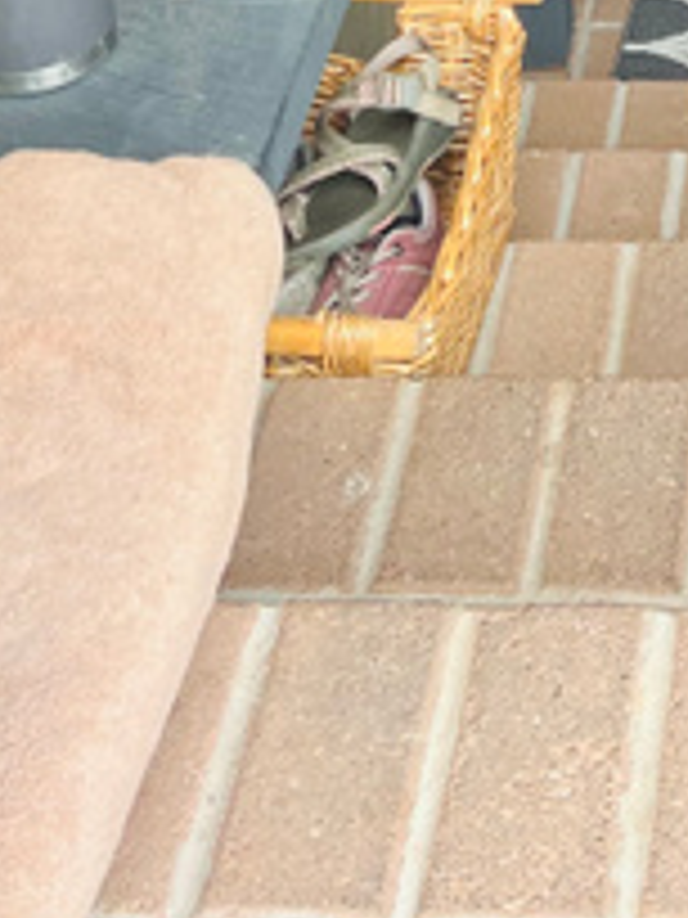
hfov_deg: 14.5
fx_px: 2597
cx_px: 895
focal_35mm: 98
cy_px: -778
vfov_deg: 16.5
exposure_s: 1/282
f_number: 1.5
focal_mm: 5.7
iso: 40
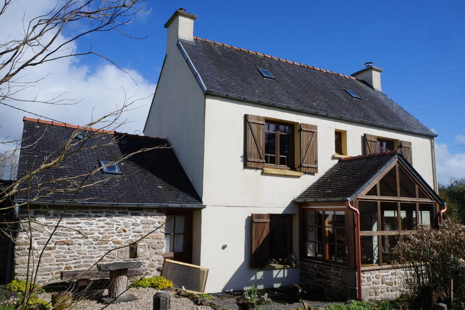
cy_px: 155
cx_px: 232
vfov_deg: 47.9
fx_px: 349
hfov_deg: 67.4
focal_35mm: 27
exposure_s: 1/125
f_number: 16
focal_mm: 18
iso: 100
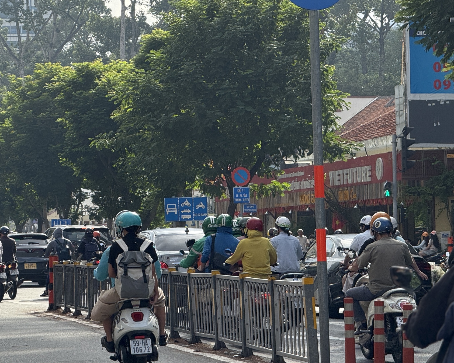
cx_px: 114
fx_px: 2392
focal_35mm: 178
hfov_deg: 10.8
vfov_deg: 8.7
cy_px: 146
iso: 50
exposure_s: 1/1004
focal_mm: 15.66
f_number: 2.8
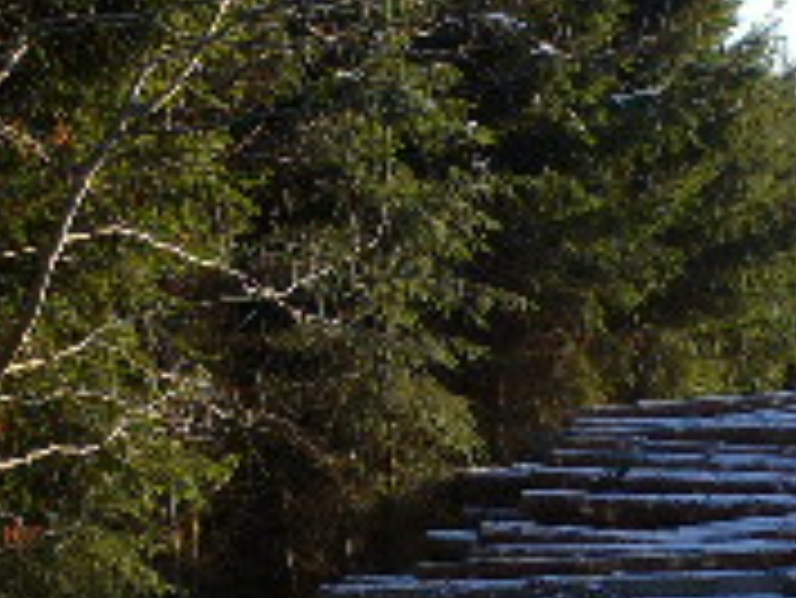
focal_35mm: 134
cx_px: 562
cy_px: 540
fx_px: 3083
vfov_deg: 11.0
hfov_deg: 14.7
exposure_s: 1/500
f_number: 2.8
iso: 100
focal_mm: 6.1
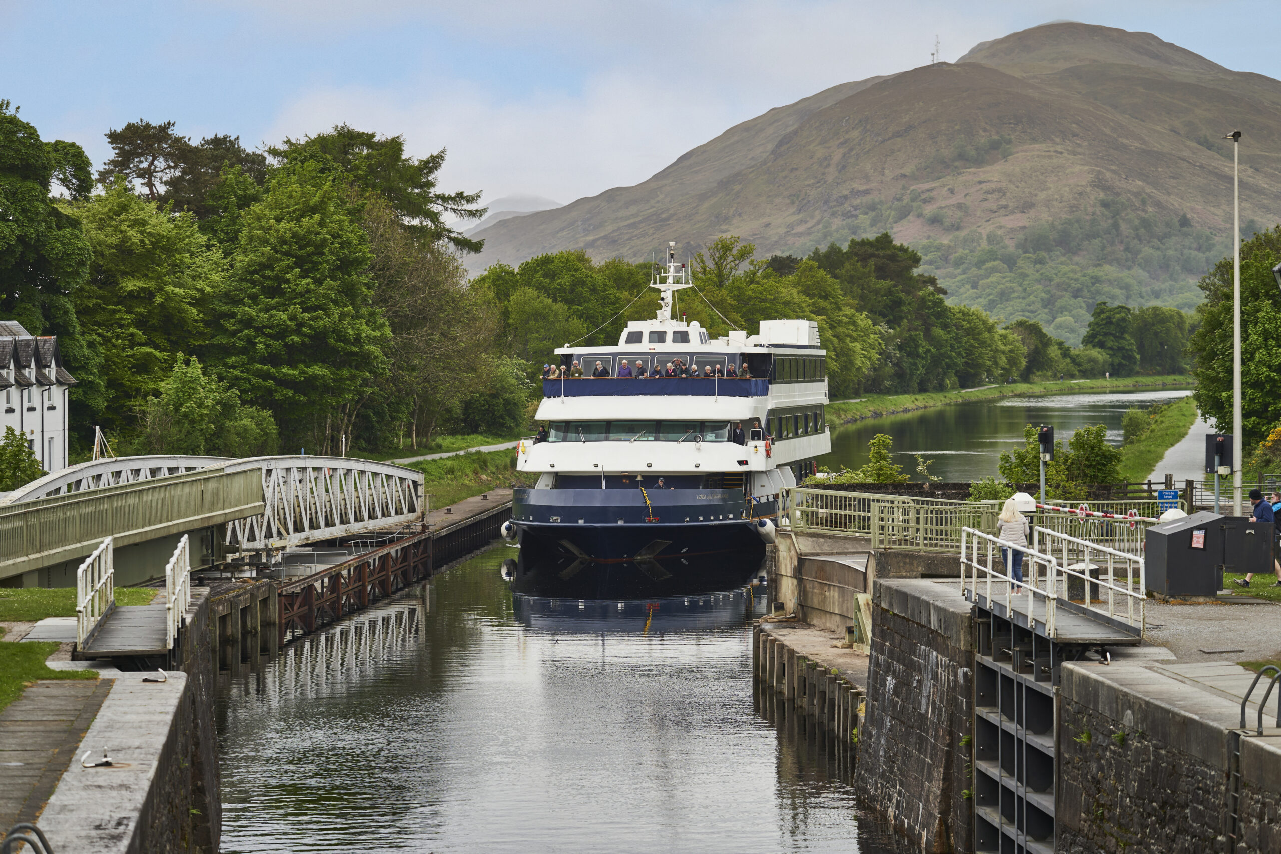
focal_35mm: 99
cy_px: 427
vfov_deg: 13.8
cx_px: 640
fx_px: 3523
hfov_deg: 20.6
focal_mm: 99
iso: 200
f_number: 3.2
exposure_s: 1/1000
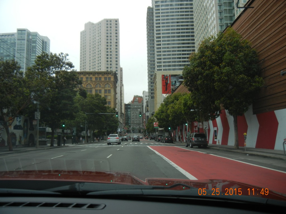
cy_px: 107
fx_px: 248
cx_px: 143
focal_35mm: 30
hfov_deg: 60.0
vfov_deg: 46.8
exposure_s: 1/351
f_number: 3.5
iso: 160
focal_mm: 5.4
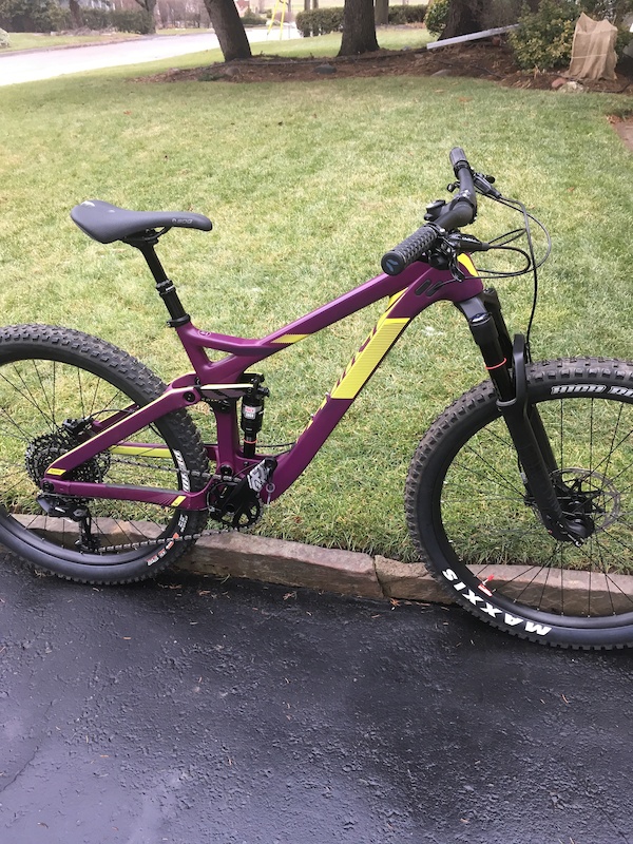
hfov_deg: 48.2
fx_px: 707
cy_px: 422
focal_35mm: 29
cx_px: 316
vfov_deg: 61.7
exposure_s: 1/30
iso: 64
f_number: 2.2
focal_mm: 4.15
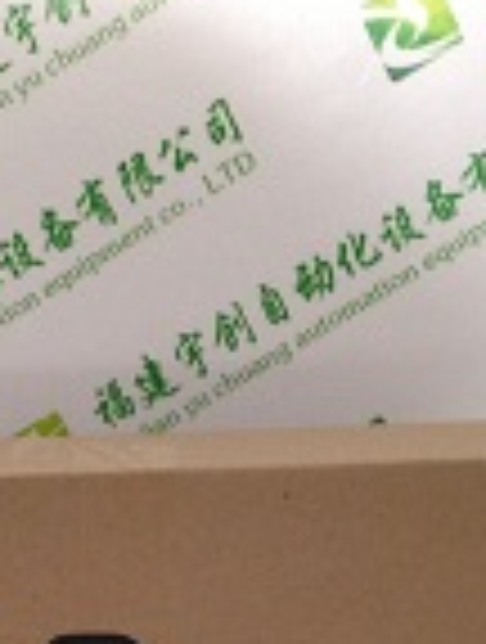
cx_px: 94
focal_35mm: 92
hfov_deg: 16.0
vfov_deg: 19.6
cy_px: 842
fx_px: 1715
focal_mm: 4.13
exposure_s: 1/20
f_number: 2.4
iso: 200
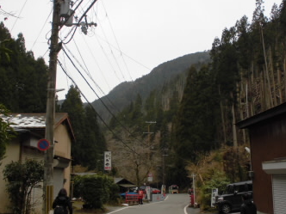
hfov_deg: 45.6
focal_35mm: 41
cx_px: 164
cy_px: 103
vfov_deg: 35.1
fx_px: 339
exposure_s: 1/125
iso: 100
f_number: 4
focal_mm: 6.1
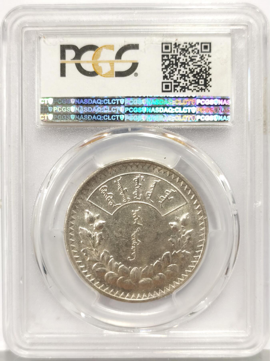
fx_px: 562
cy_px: 180
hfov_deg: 27.0
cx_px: 135
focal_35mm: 54
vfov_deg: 35.5
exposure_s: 1/100
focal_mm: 5.56
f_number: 16
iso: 125
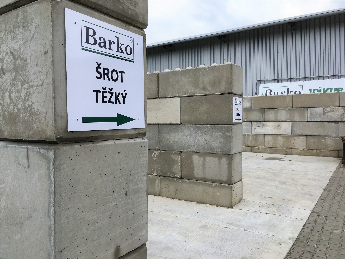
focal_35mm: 29
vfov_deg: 48.2
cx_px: 172
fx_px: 289
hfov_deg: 61.7
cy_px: 130
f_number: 2.2
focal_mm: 4.15
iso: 25
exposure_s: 1/777
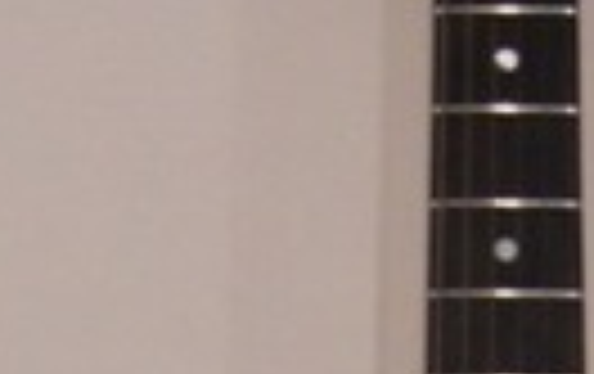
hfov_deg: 10.9
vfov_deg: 6.6
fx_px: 3097
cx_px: 506
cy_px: 852
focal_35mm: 191
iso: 250
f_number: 3.6
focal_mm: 6.1
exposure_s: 1/60
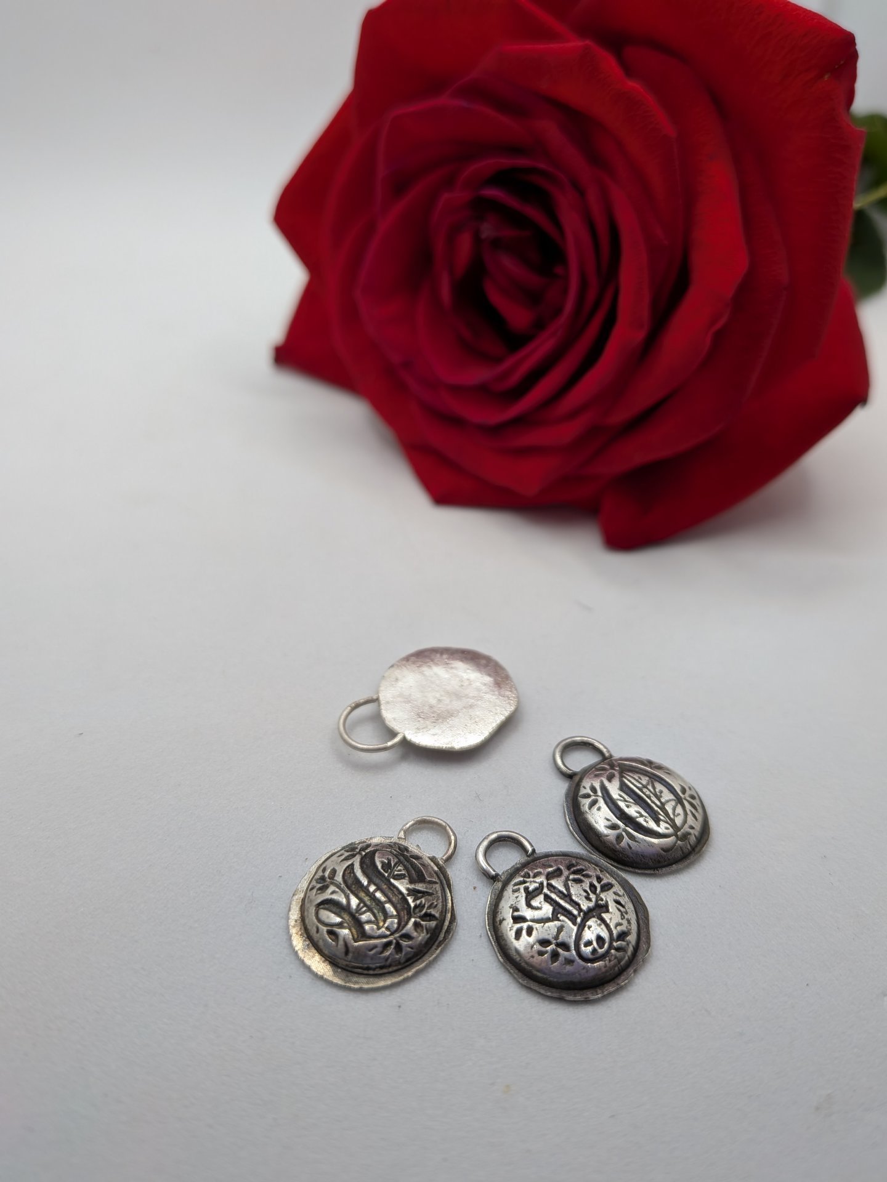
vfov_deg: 71.6
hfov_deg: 56.8
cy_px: 591
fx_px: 820
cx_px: 444
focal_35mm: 24
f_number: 1.7
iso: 30
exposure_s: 1/136
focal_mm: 4.53
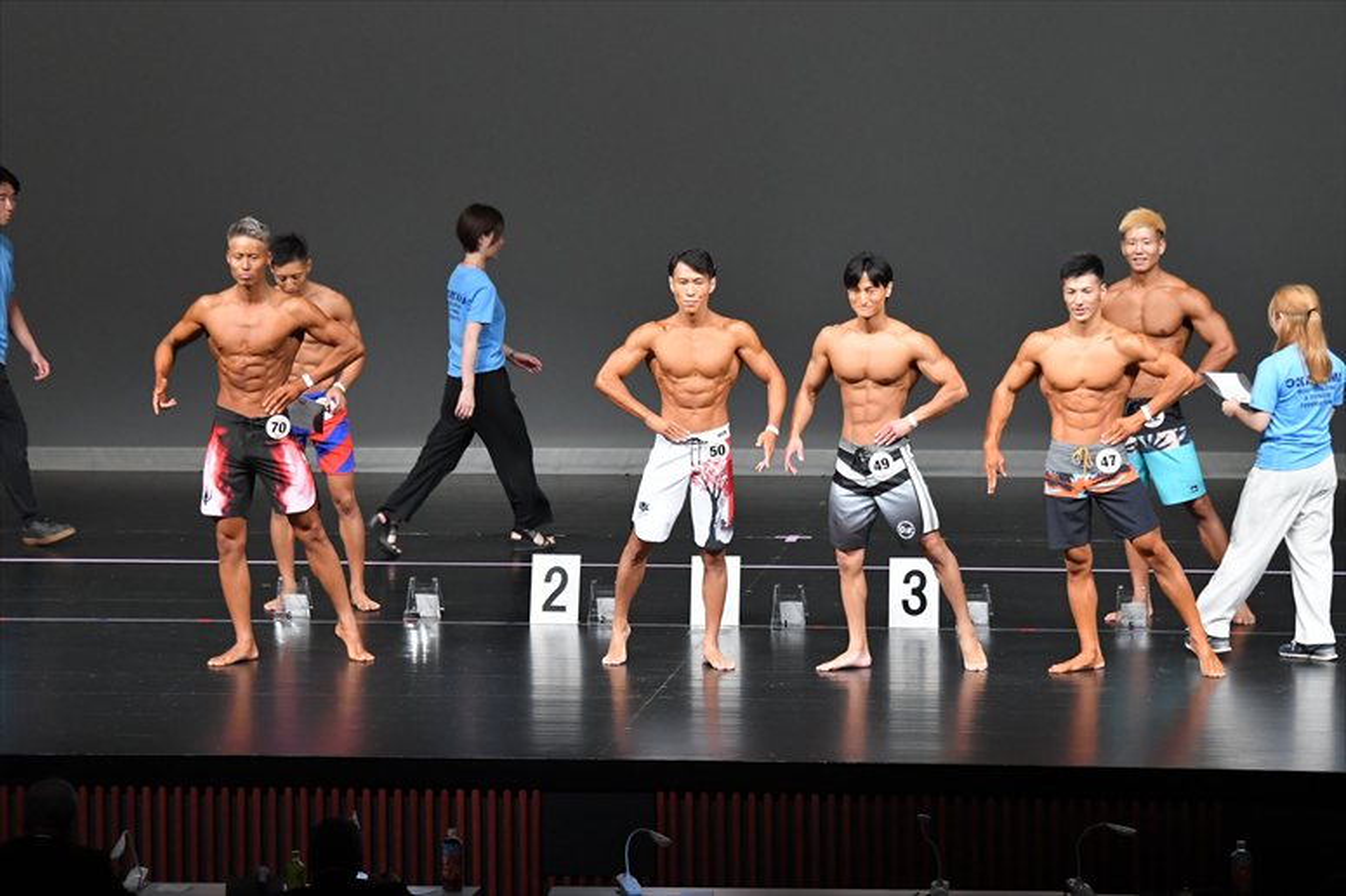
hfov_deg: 12.2
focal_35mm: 168
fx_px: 6278
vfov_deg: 8.2
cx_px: 673
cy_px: 448
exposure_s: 1/400
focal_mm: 112
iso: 4000
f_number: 5.6
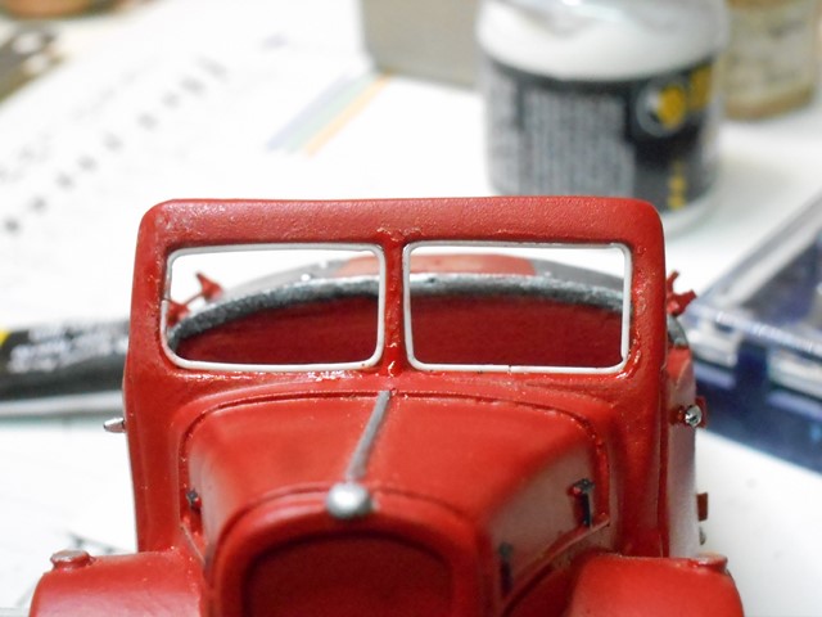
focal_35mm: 77
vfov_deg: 19.1
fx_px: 1828
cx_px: 411
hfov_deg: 25.3
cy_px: 308
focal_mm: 13.8
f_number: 5.5
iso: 1600
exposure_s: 1/80
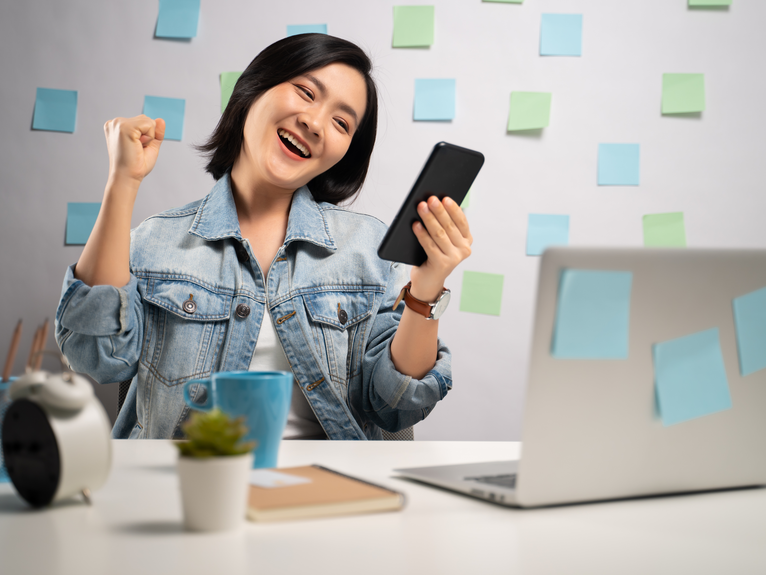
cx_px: 384
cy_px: 281
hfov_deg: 33.8
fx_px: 1261
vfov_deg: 25.7
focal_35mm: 57
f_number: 2.8
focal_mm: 51
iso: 200
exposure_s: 1/60
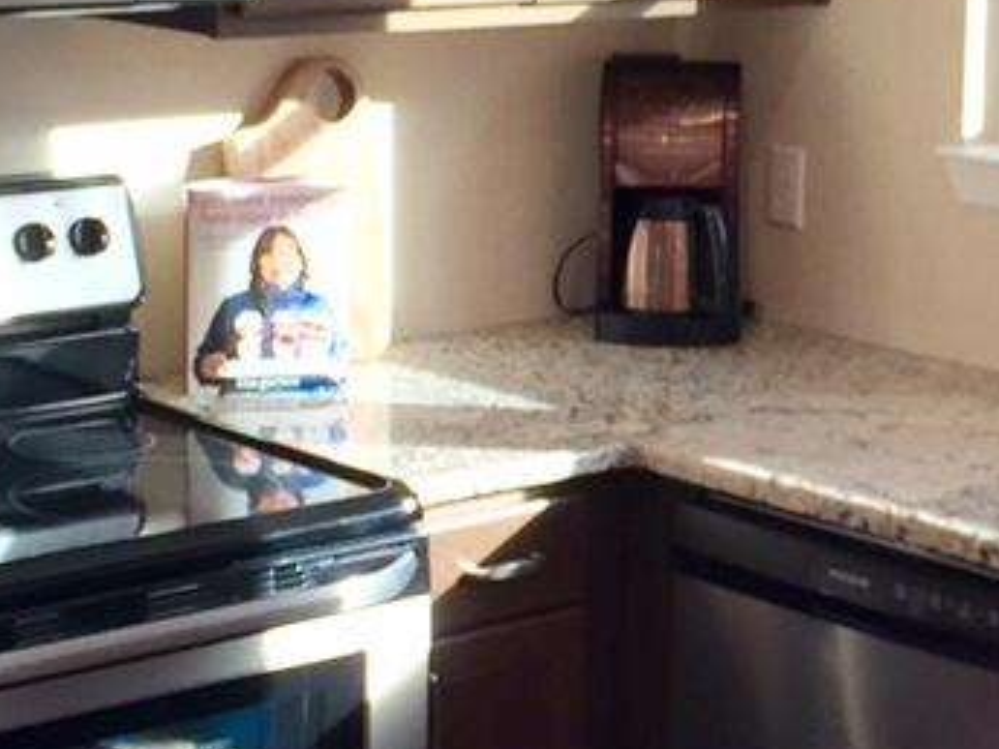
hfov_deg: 17.9
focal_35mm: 108
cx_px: 941
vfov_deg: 13.7
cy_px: 328
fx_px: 3117
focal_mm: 4.15
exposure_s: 1/120
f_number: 2.2
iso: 40
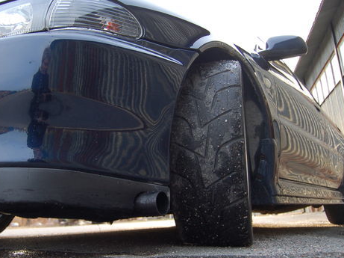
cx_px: 122
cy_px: 135
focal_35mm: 36
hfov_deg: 50.7
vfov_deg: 39.6
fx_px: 357
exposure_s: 1/125
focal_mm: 18
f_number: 3.5
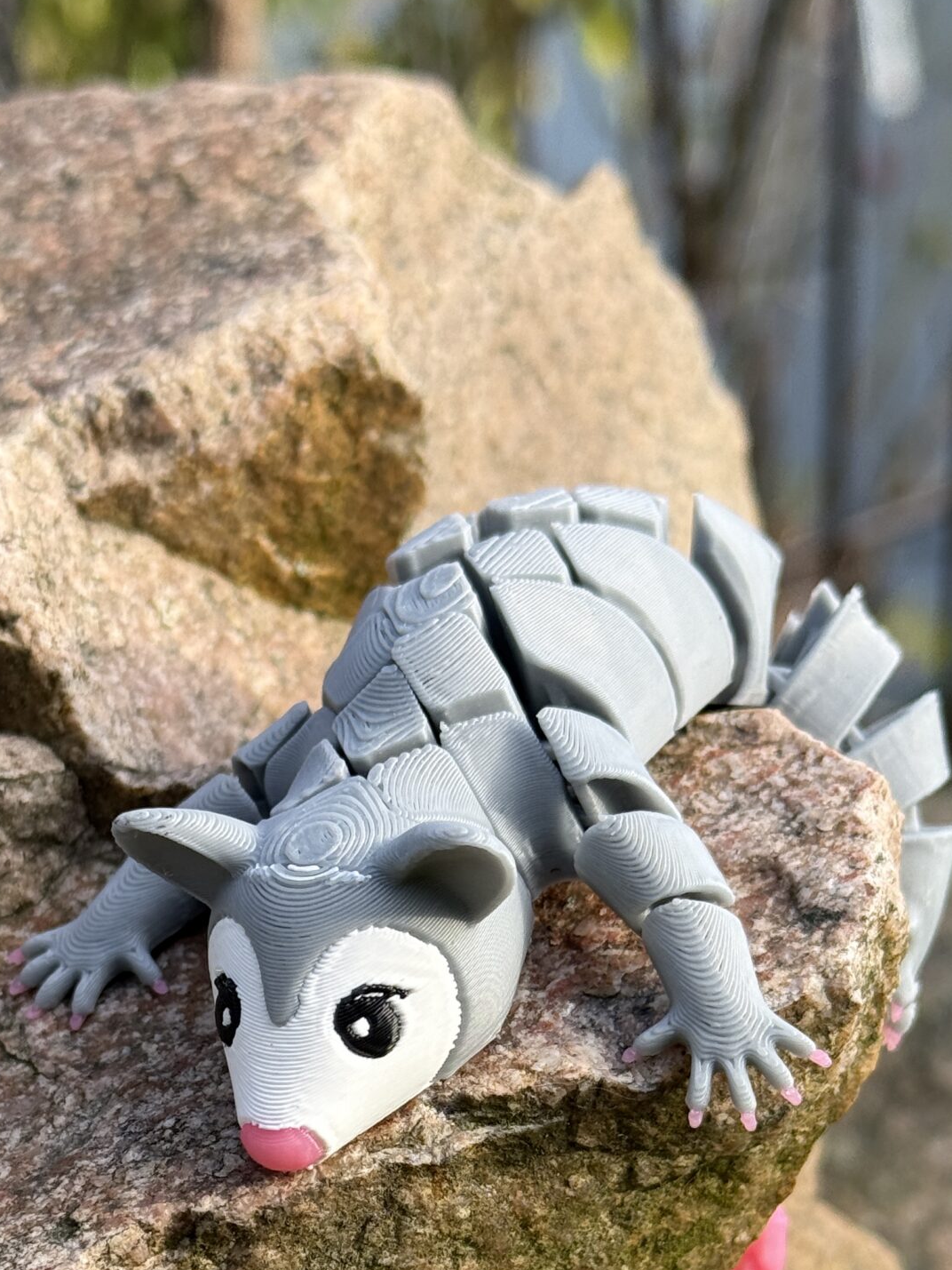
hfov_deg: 17.1
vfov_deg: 22.3
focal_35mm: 86
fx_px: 3153
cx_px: 351
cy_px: 1083
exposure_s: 1/636
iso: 64
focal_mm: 6.76
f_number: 1.78
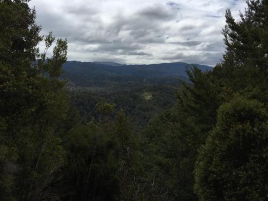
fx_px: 225
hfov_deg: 61.7
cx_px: 134
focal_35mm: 29
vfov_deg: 48.2
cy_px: 100
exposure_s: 1/3344
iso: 25
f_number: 2.2
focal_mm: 4.15
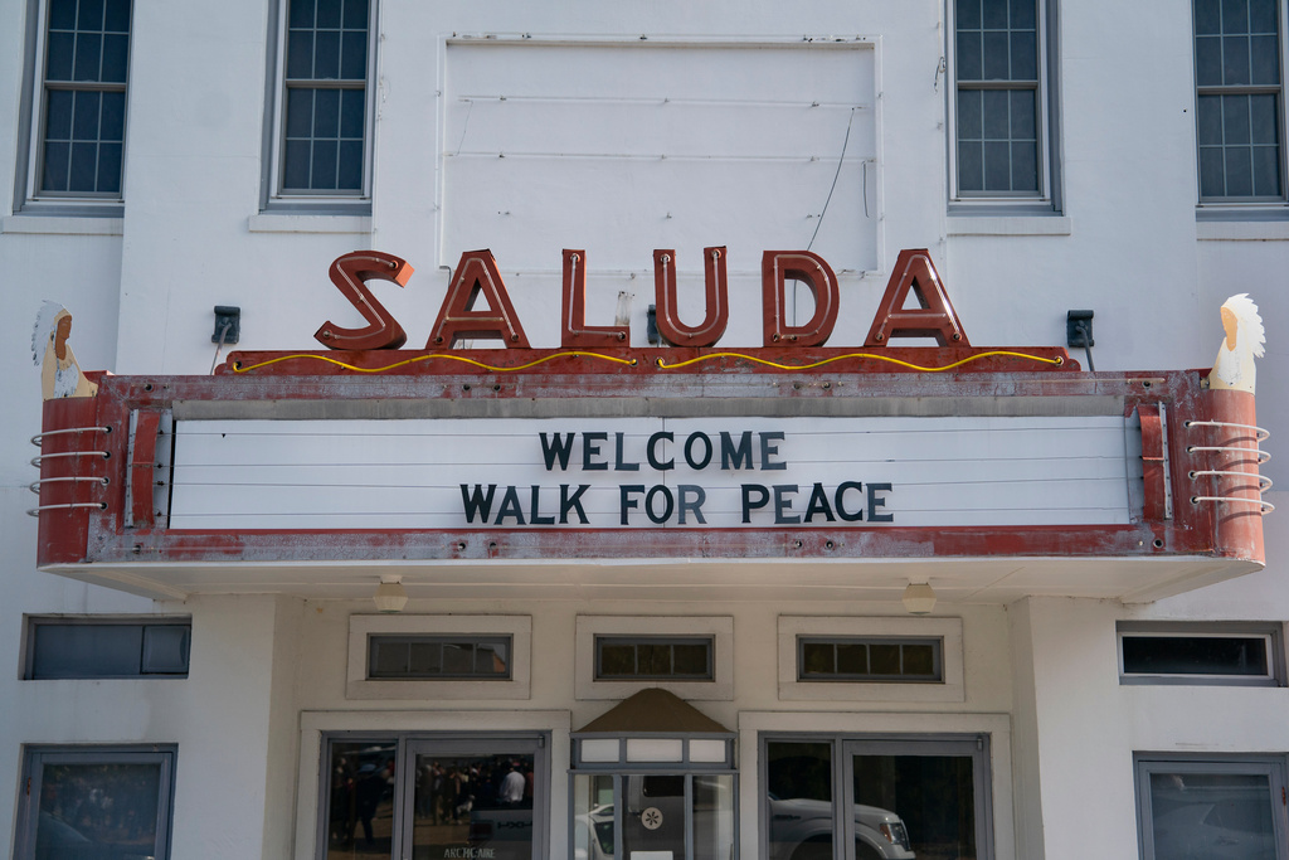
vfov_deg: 28.7
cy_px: 430
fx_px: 1683
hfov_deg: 41.9
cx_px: 644
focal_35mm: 47
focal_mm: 47
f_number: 2.8
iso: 250
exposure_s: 1/5000
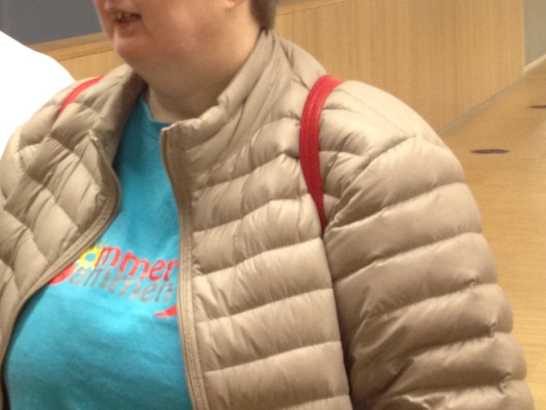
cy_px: -1
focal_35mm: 119
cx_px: -353
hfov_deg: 14.9
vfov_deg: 12.3
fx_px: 1877
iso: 125
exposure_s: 1/20
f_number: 2.4
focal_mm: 4.28
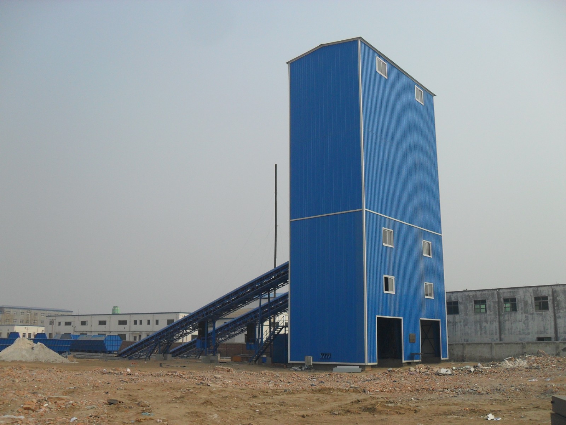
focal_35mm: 35
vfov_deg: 40.7
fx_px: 572
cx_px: 283
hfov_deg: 52.6
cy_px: 212
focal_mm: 6.2
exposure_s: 1/250
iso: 100
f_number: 8.9
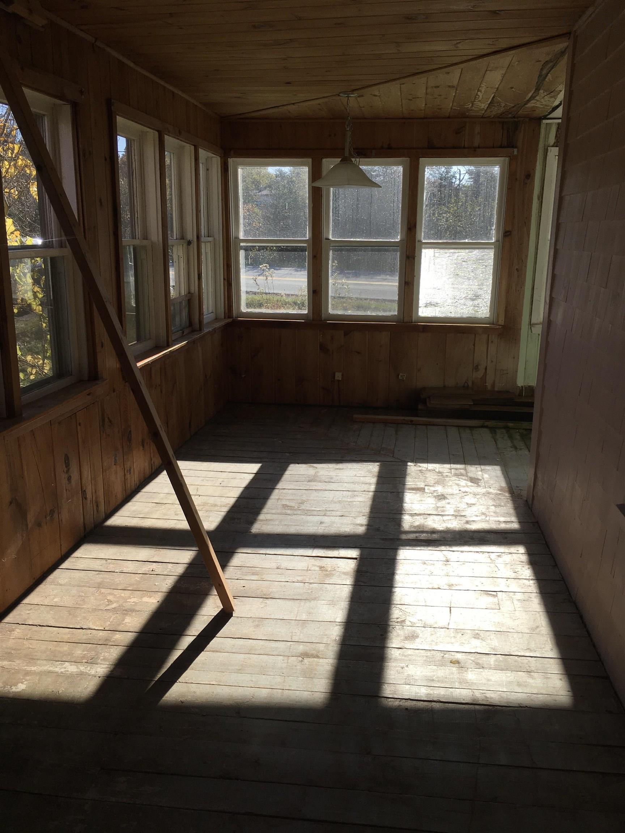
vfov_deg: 61.7
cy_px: 416
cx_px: 312
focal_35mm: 29
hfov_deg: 48.2
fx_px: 698
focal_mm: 4.15
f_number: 2.2
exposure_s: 1/1183
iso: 25
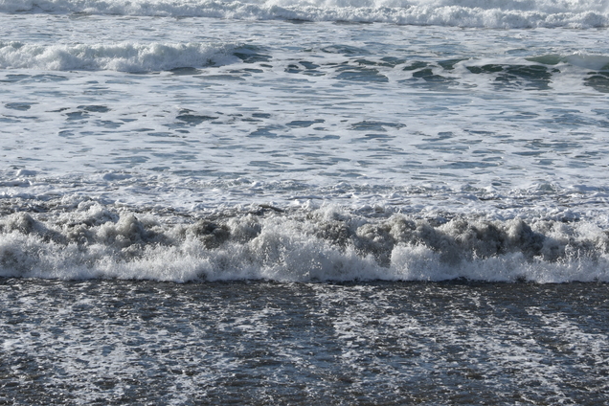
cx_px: 324
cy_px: 9
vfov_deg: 9.4
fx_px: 2453
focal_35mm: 145
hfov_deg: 14.2
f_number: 10
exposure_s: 1/400
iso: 100
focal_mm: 72
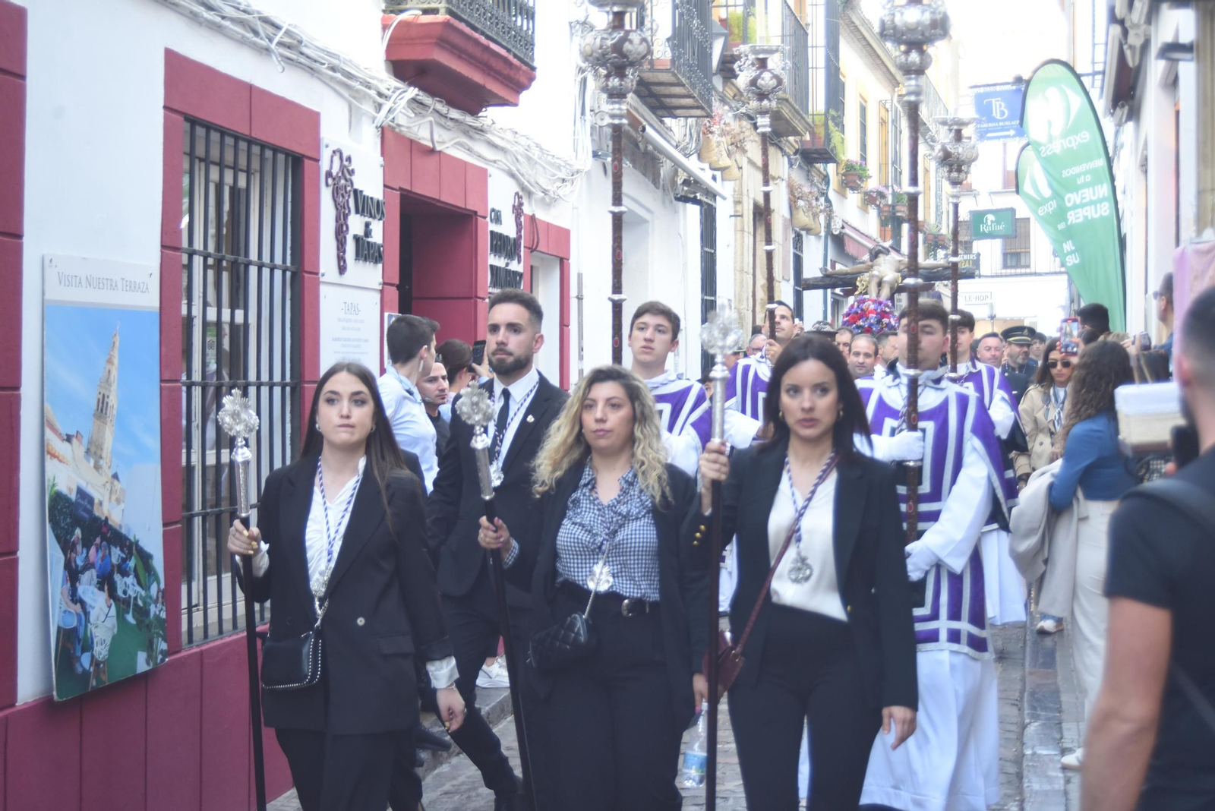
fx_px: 2228
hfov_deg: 30.5
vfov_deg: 20.6
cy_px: 406
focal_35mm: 66
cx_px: 608
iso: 1400
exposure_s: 1/160
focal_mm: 66
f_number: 6.3
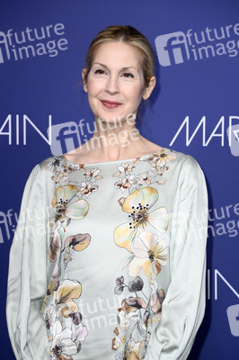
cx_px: 120
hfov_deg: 11.8
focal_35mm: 116
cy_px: 180
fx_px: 1157
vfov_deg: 17.7
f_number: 5.6
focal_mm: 116
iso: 1000
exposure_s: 1/250
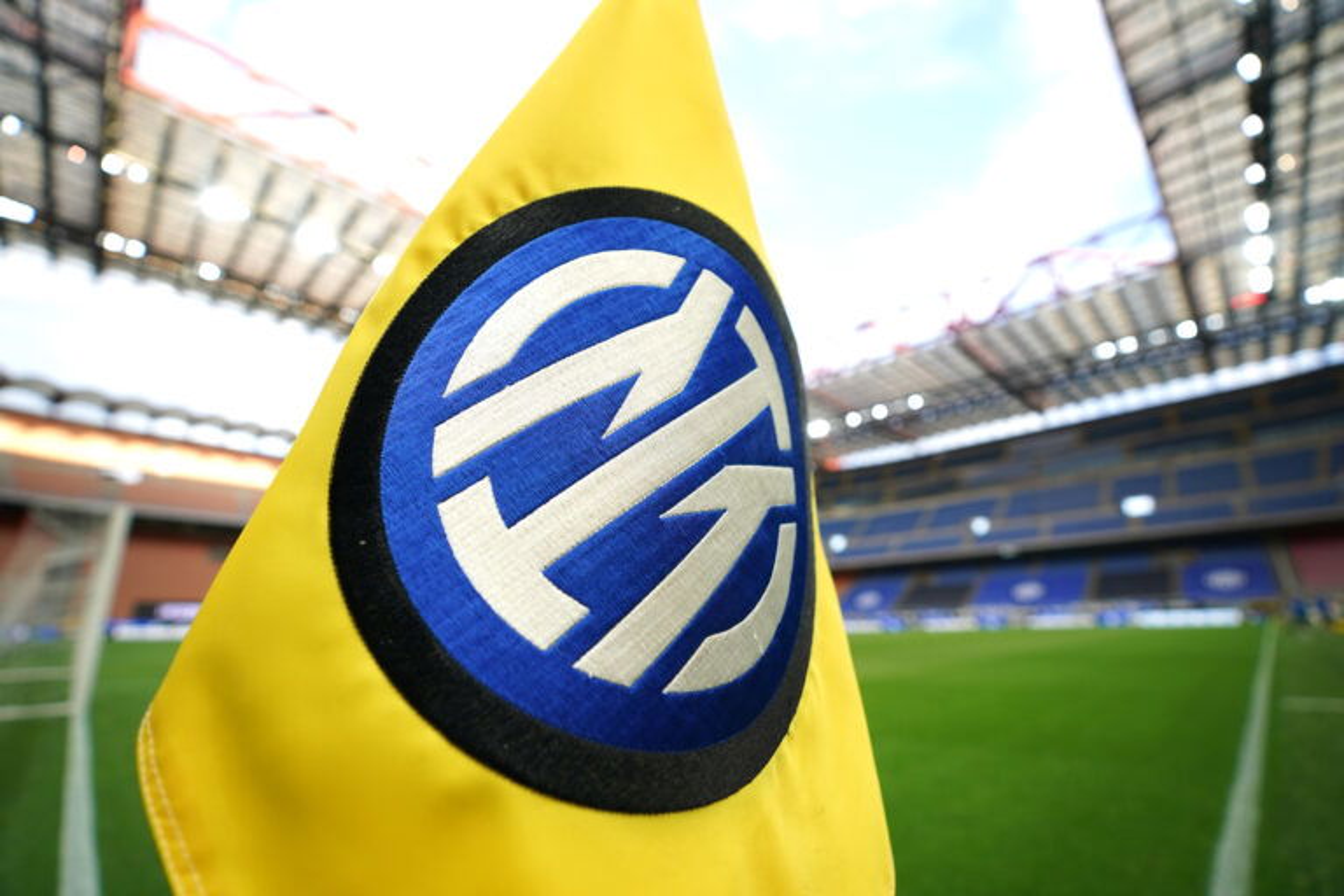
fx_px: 597
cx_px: 672
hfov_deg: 96.7
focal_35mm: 16
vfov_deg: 73.7
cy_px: 448
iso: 800
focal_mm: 16
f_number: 2.8
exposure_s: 1/1250
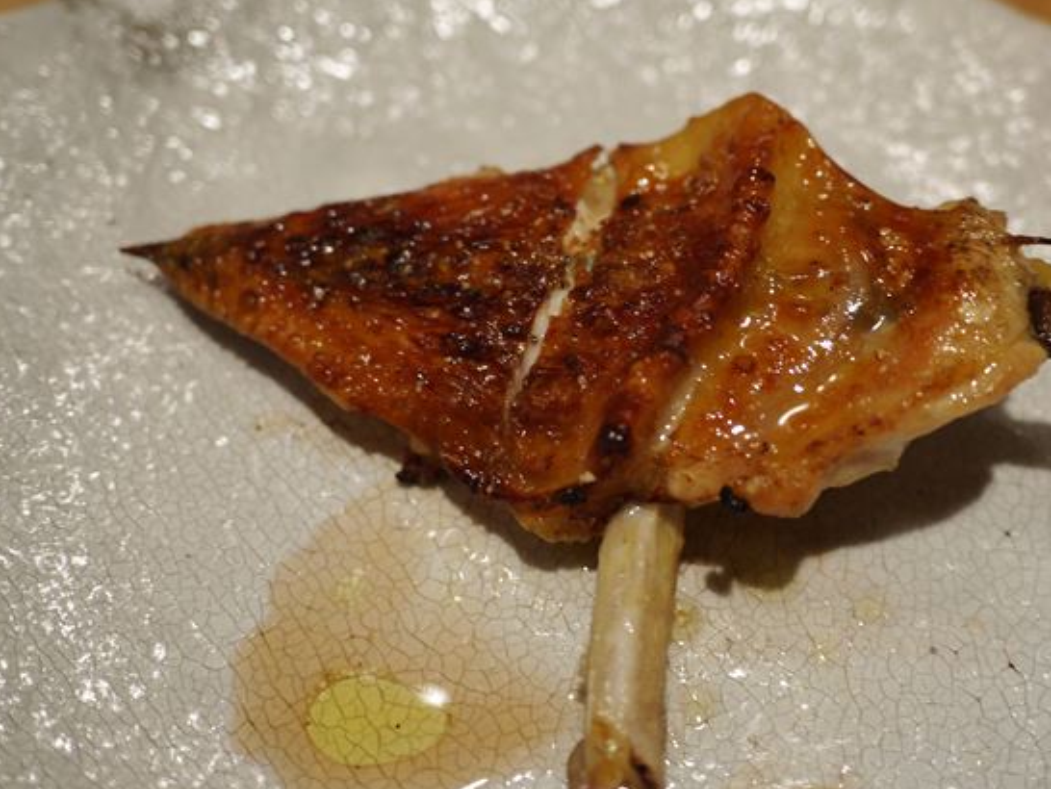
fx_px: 1245
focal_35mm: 41
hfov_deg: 45.5
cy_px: 325
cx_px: 624
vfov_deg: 35.1
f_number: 2.5
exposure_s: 1/60
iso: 125
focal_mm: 14
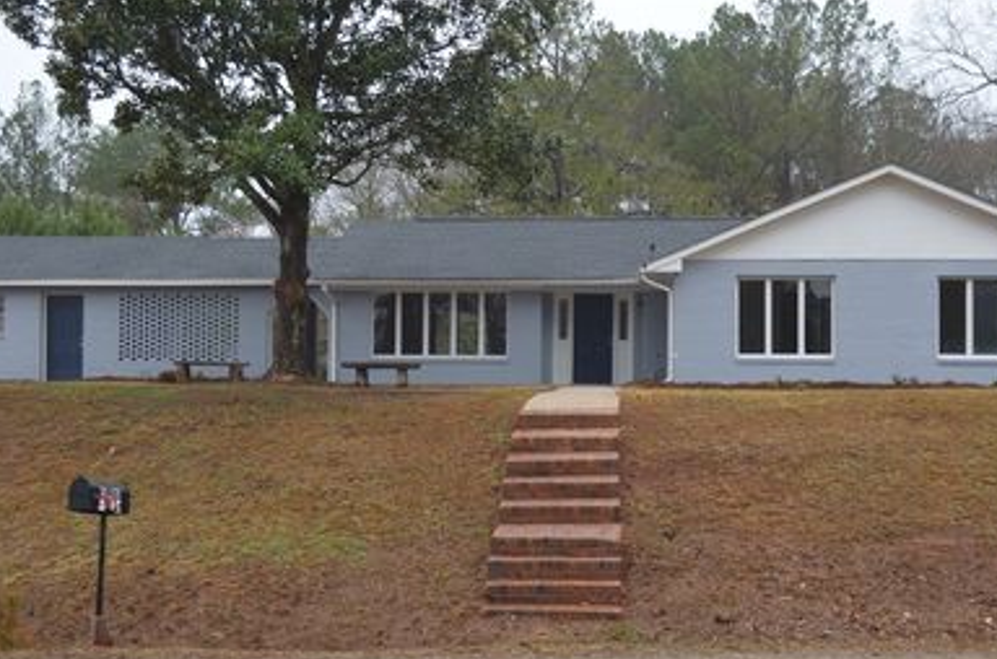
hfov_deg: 45.5
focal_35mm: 43
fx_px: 1188
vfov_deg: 31.0
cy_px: 333
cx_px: 517
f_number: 4
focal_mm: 22
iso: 200
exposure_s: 1/200
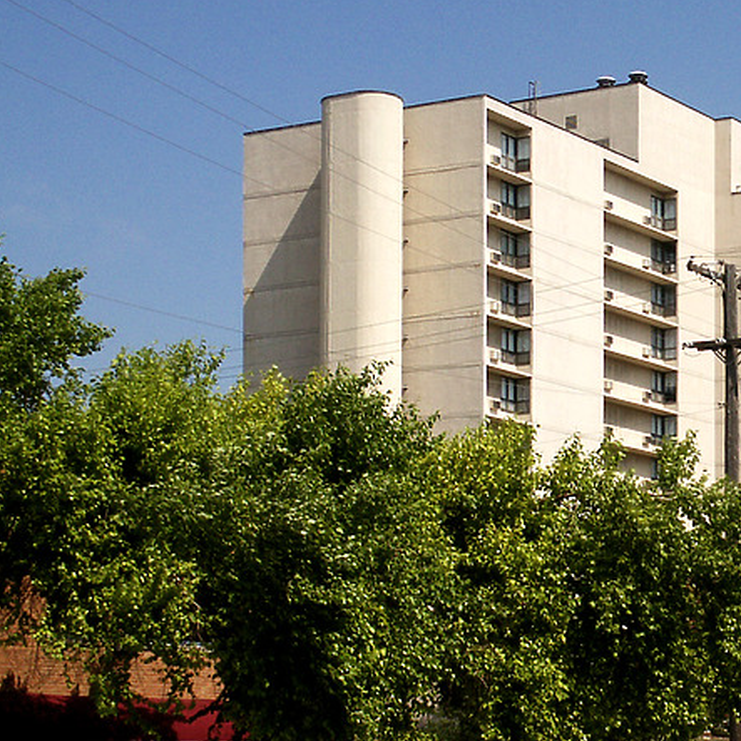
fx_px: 2131
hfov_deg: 19.3
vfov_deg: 19.7
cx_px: 706
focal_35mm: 88
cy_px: 422
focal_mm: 10.16
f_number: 8
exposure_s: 1/350
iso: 64
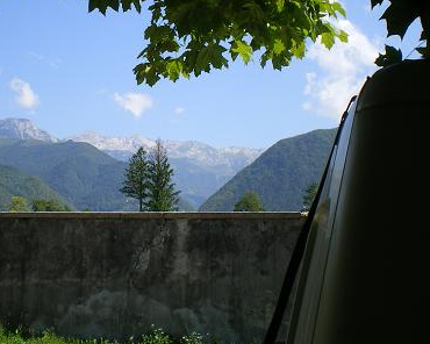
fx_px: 674
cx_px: 160
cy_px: 145
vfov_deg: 28.6
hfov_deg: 35.2
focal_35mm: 53
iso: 64
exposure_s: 1/250
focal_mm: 6.3
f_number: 4.6
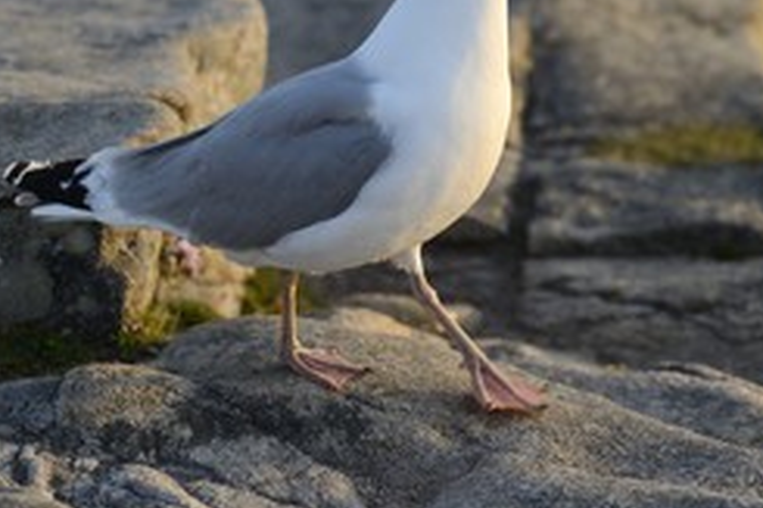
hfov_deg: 6.0
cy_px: 100
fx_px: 7265
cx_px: 417
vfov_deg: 4.0
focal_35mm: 343
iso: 200
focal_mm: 200
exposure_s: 1/320
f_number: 5.6
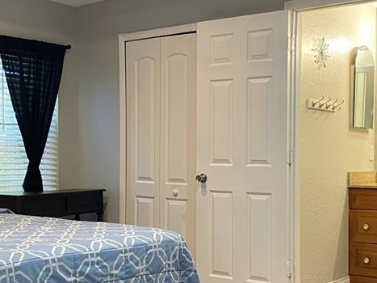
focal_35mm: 57
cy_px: 157
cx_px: 171
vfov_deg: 25.6
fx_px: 621
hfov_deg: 33.8
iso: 250
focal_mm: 4.25
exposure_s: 1/60
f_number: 1.8
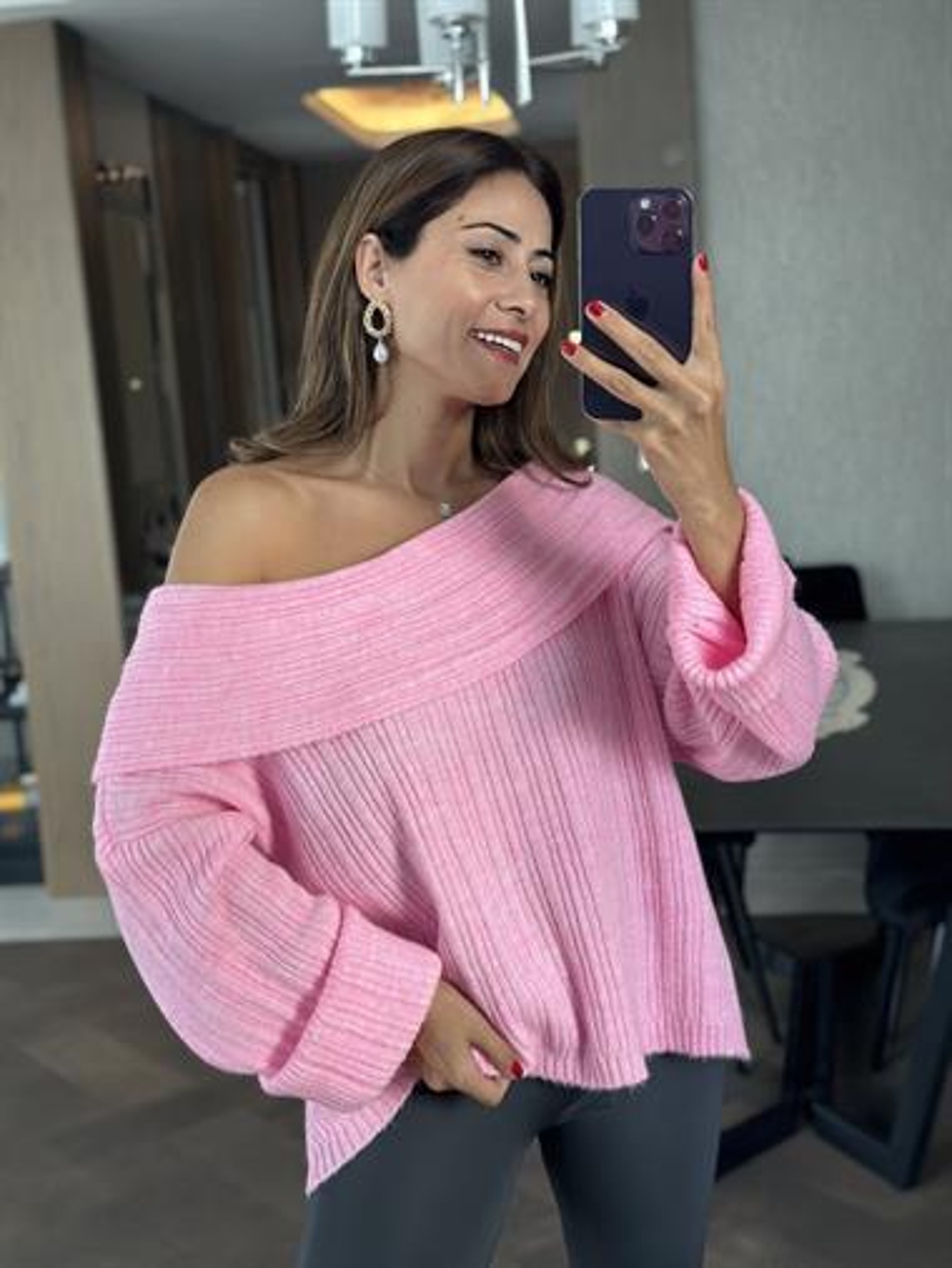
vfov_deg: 39.6
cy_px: 634
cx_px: 476
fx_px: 1759
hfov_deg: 30.3
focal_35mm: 48
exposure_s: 1/60
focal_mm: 6.86
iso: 200
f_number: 1.78
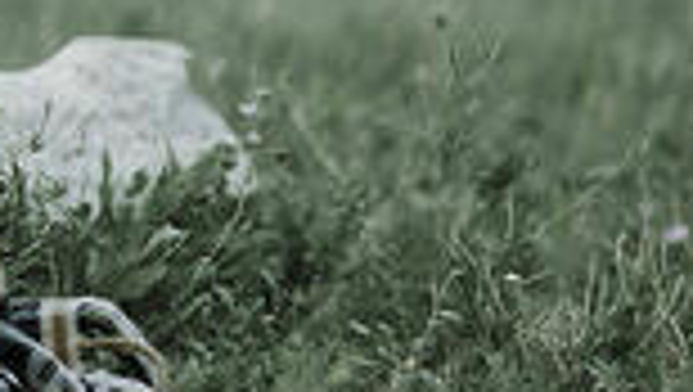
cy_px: -336
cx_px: -266
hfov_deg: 6.2
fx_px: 6383
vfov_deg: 3.5
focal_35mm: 347
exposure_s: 1/400
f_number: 1.8
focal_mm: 85
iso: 125
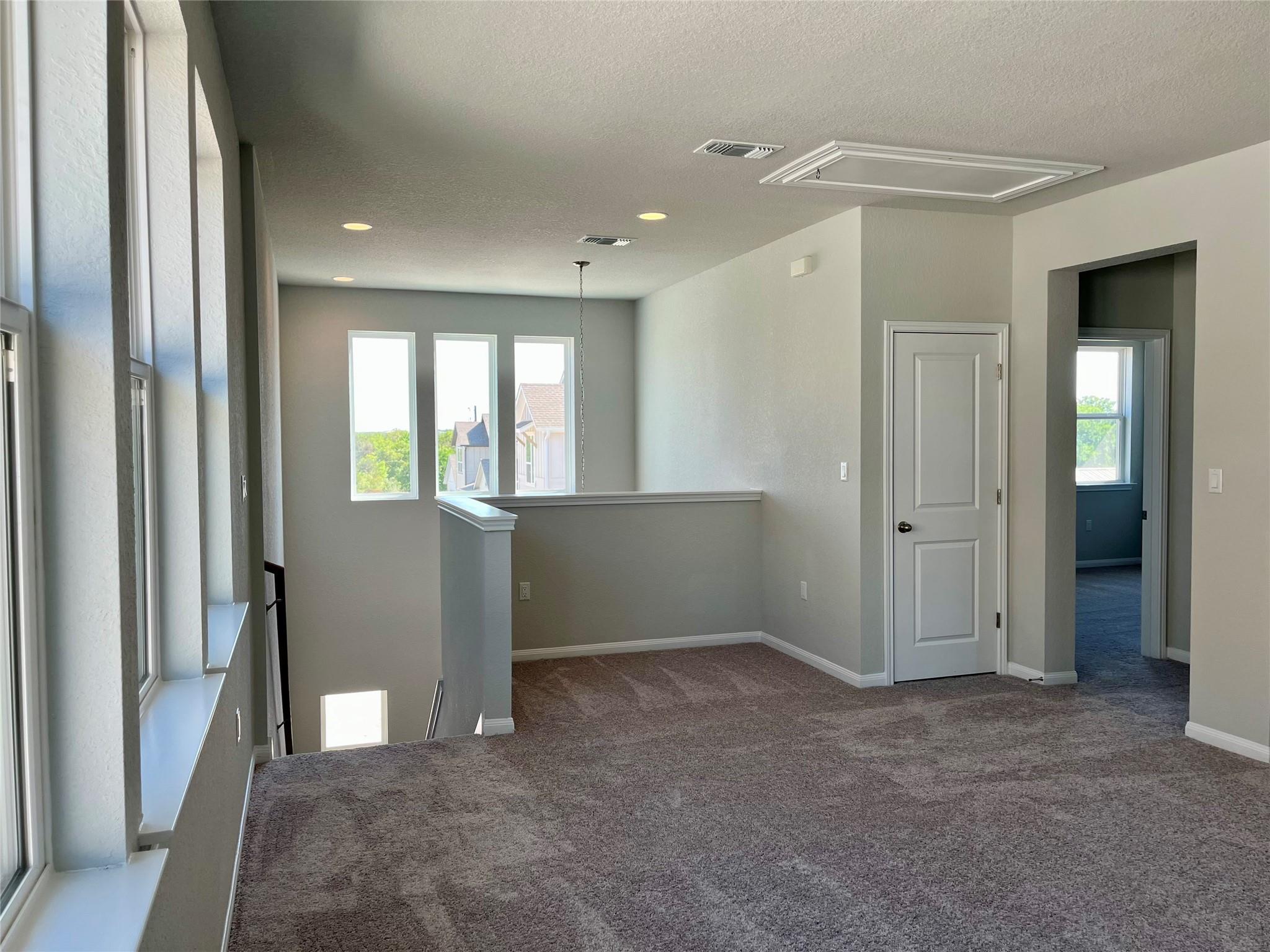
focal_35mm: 26
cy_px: 476
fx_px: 954
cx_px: 635
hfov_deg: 67.3
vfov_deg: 53.1
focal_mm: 5.1
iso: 50
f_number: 1.6
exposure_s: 1/170
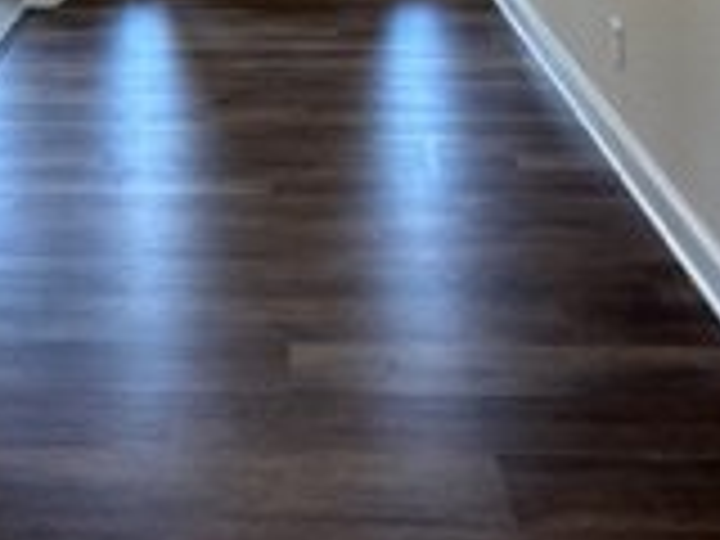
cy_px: -302
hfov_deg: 33.8
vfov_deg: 21.3
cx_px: 194
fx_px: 1165
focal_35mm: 56
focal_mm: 2.22
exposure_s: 1/120
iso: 100
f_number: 2.2
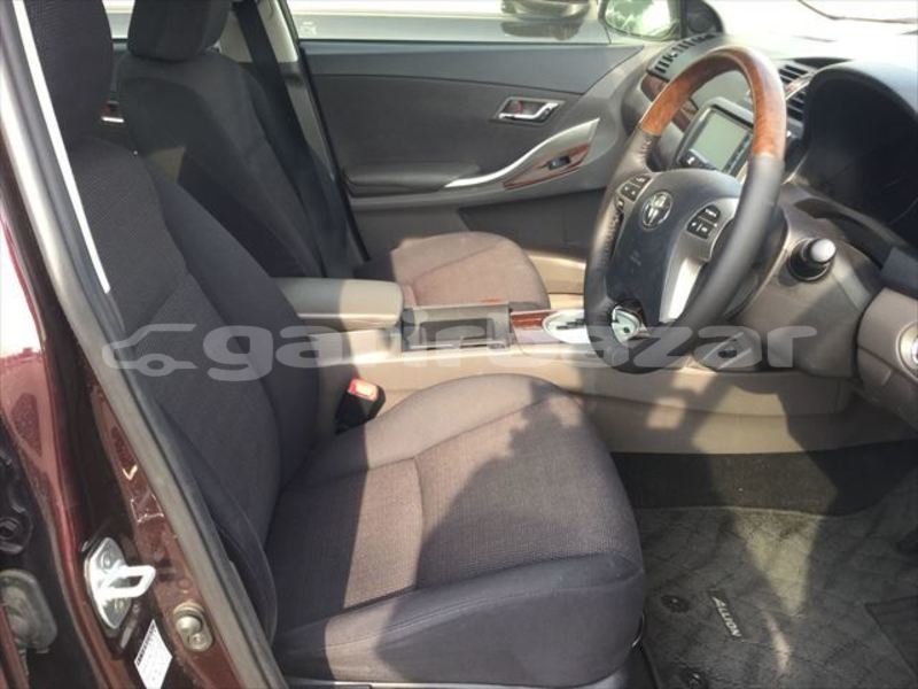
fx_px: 822
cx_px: 459
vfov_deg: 45.4
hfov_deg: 58.4
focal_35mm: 31
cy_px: 344
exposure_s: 1/120
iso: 40
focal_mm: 3.3
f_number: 2.4
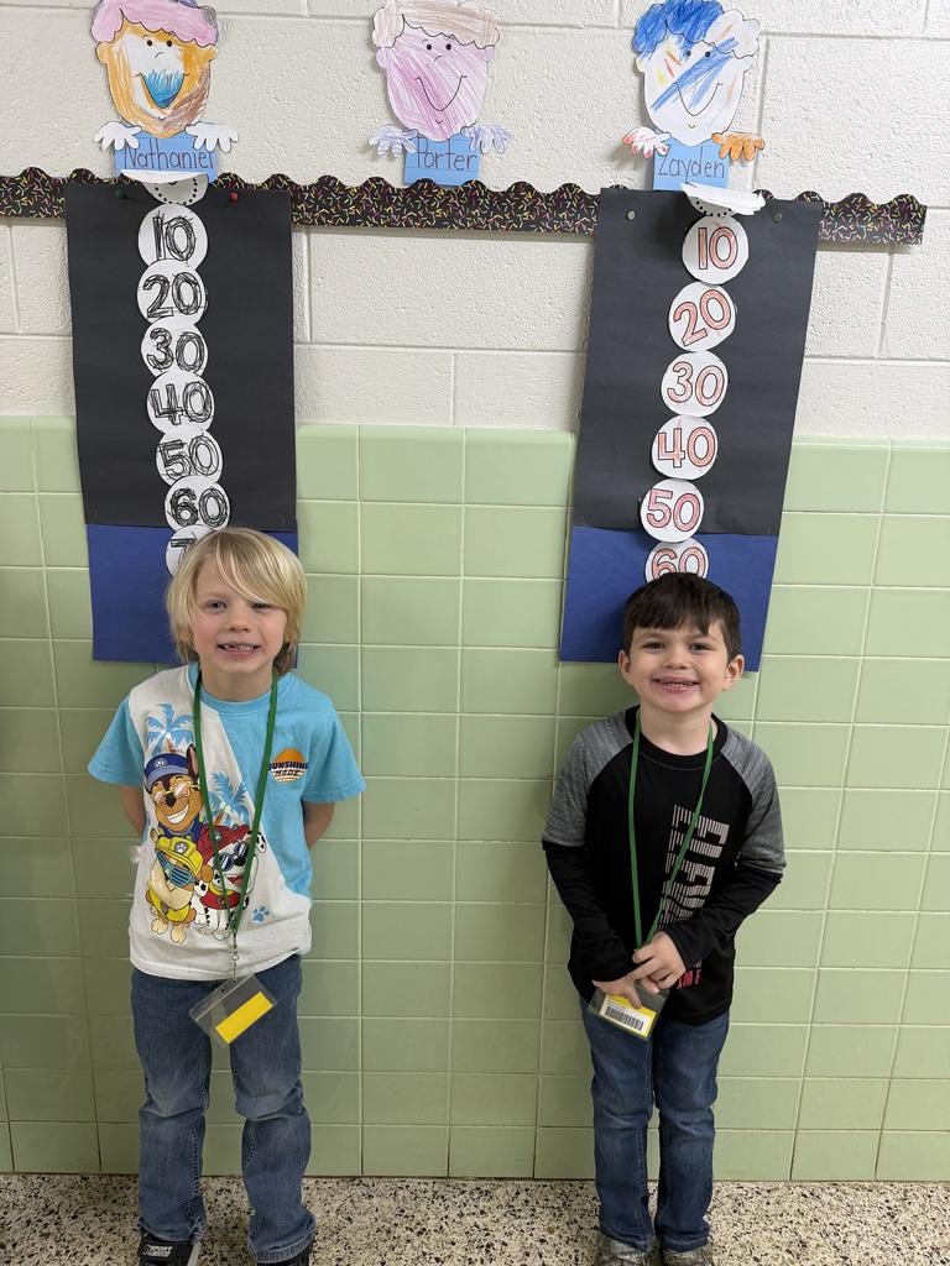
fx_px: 878
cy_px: 633
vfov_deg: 71.6
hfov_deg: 56.8
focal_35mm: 24
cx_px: 475
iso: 200
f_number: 1.78
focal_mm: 6.76
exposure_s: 1/60
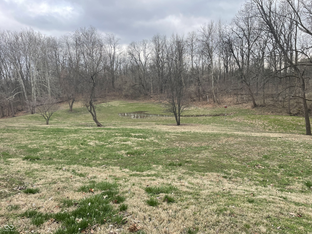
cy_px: 117
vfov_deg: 53.1
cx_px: 156
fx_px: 234
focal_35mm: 26
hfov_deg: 67.3
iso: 32
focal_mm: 4.2
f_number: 1.6
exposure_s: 1/640
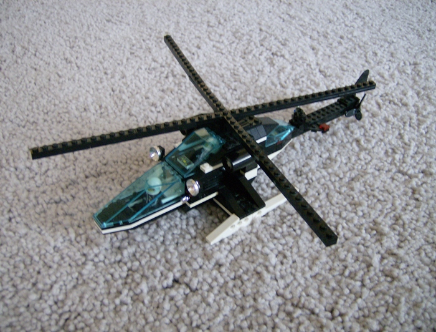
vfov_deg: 40.0
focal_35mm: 36
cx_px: 218
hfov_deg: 51.1
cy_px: 166
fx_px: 456
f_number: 2.8
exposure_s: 1/11.7
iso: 200
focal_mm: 6
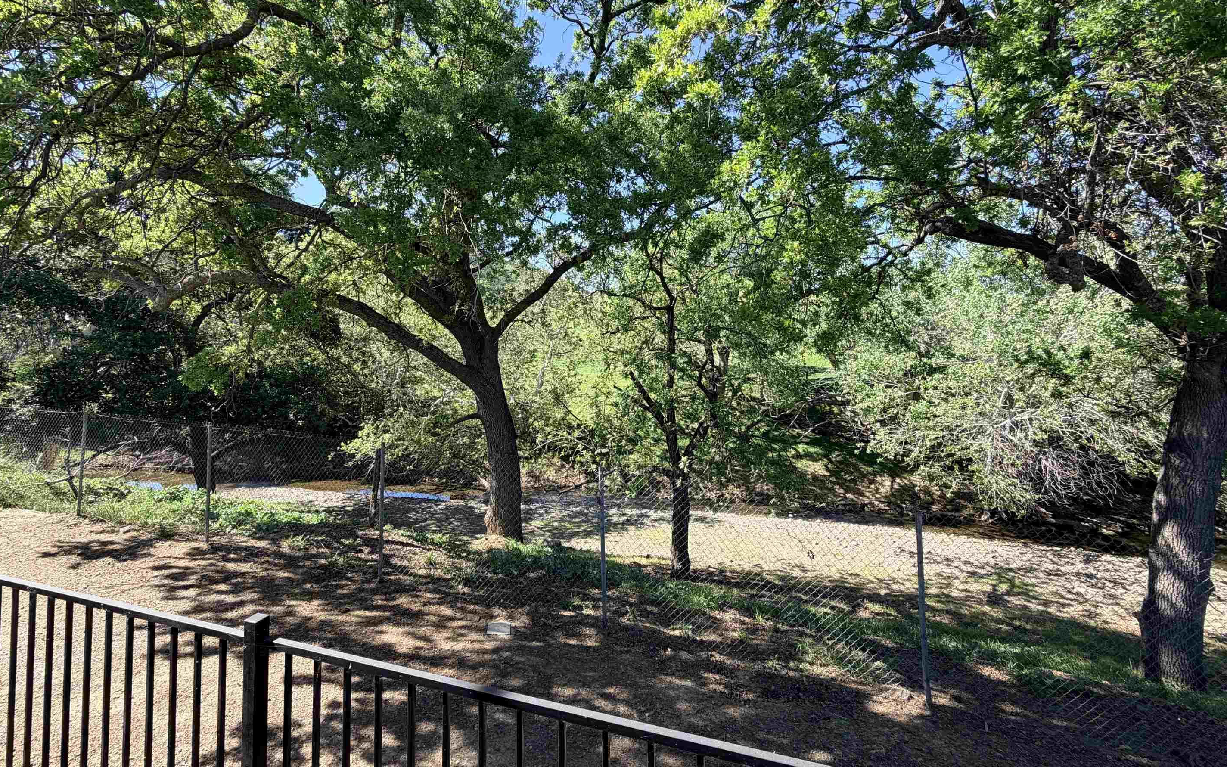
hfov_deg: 97.8
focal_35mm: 16
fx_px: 535
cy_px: 319
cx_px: 587
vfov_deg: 70.7
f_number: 2.2
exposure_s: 1/502
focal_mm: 2.22
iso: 64
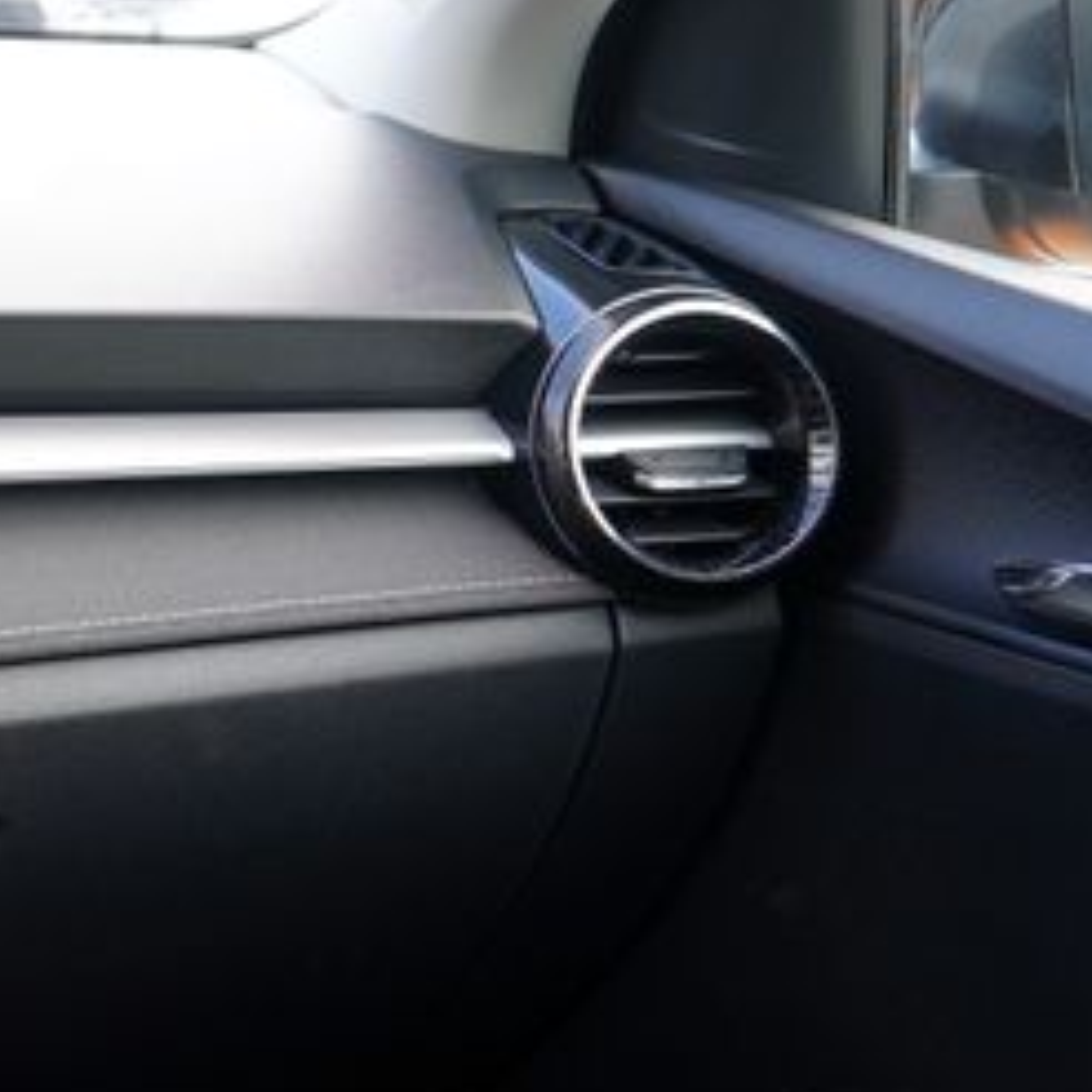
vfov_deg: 20.4
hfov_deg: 15.6
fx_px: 3034
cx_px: -1172
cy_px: 579
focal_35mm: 85
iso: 160
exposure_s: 1/60
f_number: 4
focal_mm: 24
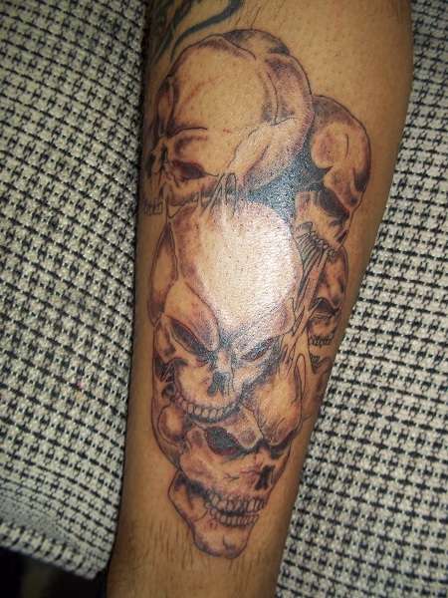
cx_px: 224
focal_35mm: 36
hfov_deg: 39.7
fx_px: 621
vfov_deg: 51.4
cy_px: 299
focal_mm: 6.5
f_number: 3.1
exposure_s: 1/30
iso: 80
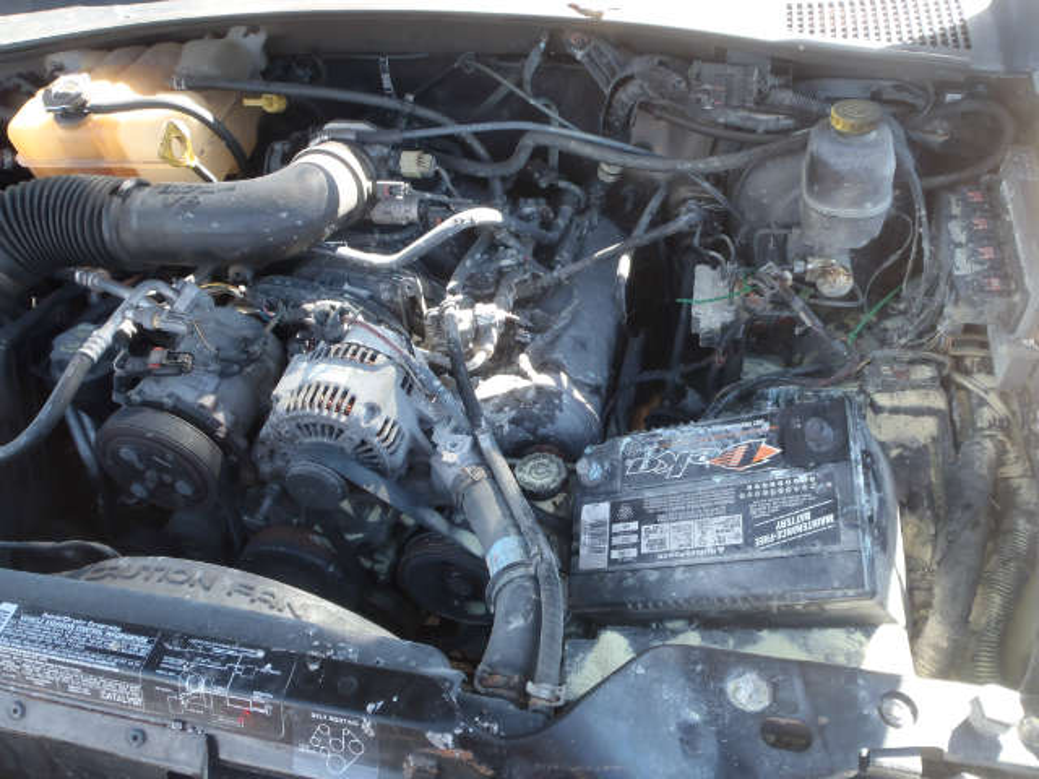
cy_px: 390
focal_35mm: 28
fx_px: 840
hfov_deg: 63.4
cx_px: 520
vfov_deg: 49.7
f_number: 3.5
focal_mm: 5
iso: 100
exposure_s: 1/60
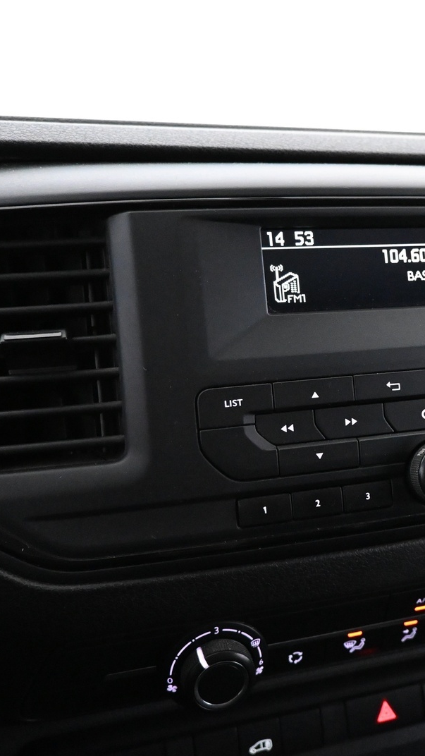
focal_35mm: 38
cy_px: 379
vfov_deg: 52.8
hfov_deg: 30.5
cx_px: 338
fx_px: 761
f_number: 3.5
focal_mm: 16
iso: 6400
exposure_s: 1/60
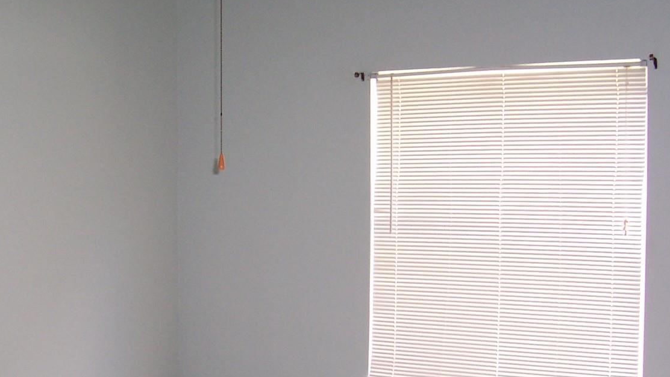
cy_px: 240
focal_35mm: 58
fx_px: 1031
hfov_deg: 36.0
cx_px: 298
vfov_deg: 20.7
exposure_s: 1/30
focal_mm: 5.6
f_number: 2.8
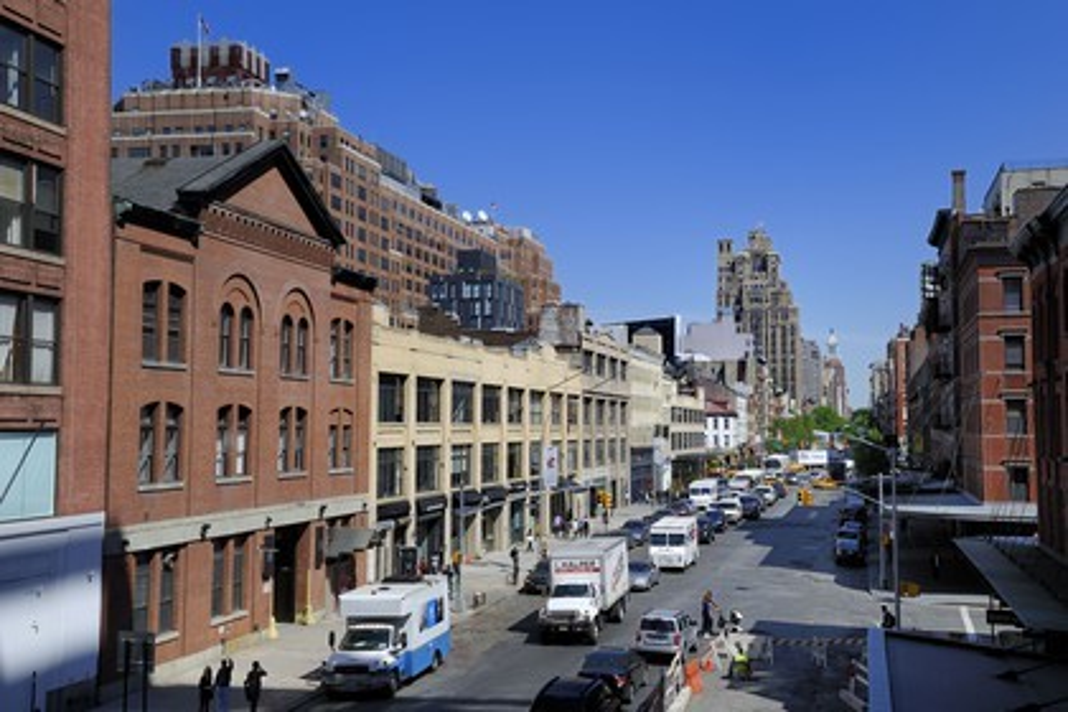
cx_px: 534
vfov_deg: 31.9
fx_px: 1246
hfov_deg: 46.4
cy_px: 356
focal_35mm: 42
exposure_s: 1/200
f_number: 14
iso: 200
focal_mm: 42
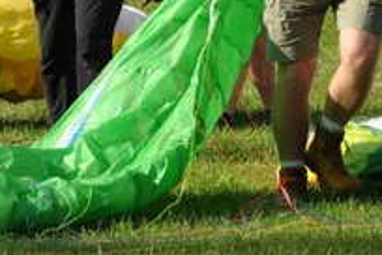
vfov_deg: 2.8
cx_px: 94
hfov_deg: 4.2
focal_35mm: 494
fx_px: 5241
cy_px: -47
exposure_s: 1/320
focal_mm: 85
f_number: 9
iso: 200
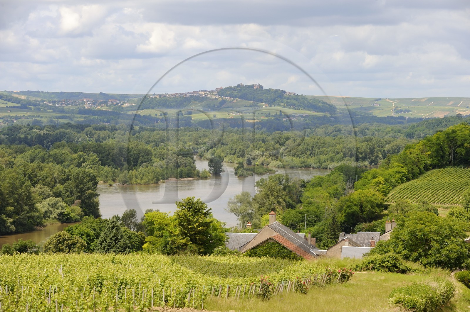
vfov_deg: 10.1
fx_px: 1761
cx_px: 235
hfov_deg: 15.2
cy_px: 156
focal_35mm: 135
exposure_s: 1/320
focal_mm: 135
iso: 200
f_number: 9
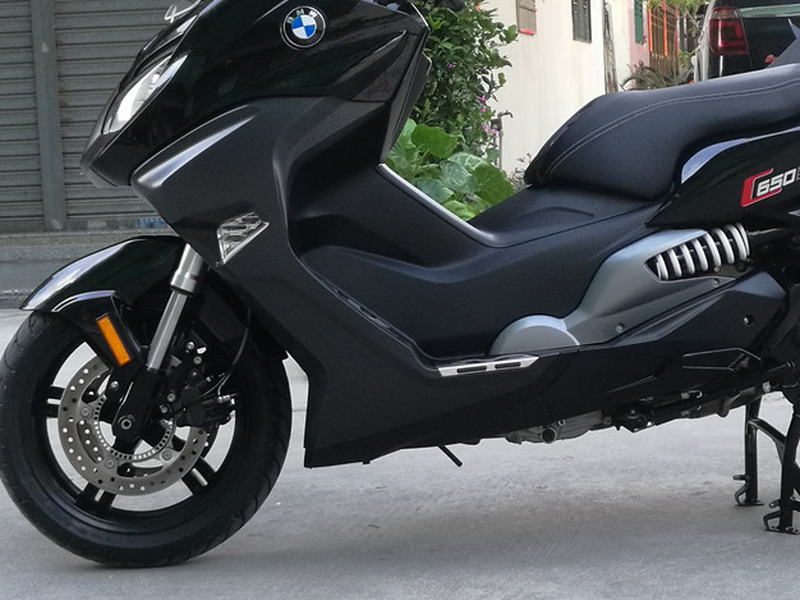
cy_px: 184
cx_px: 544
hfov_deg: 26.9
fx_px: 1663
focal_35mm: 72
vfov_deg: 20.3
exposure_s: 1/100
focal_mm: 4.04
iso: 50
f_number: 2
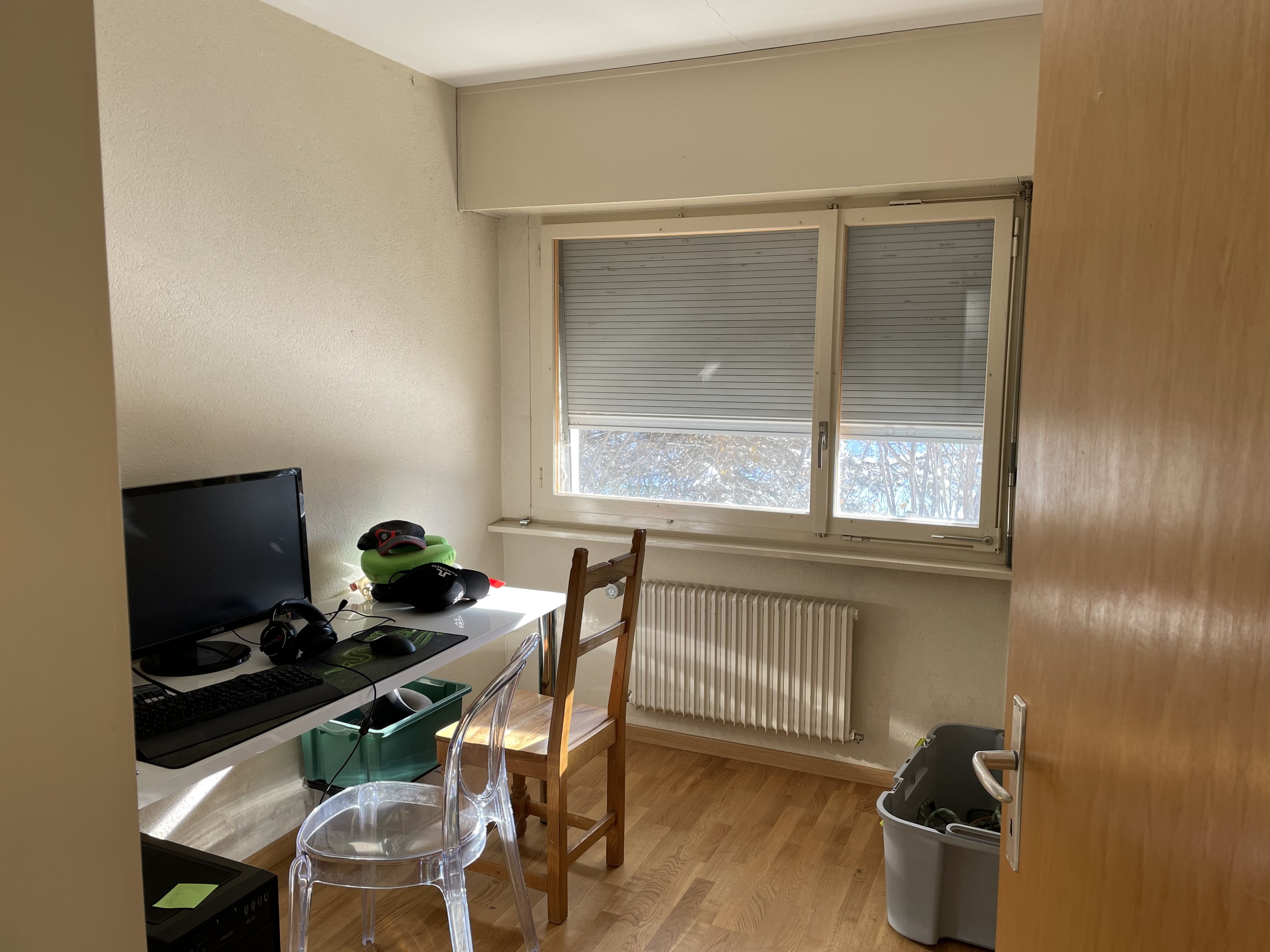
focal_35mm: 26
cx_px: 635
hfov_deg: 67.3
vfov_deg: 53.1
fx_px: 954
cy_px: 476
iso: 32
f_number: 1.6
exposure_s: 1/121
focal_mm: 4.2
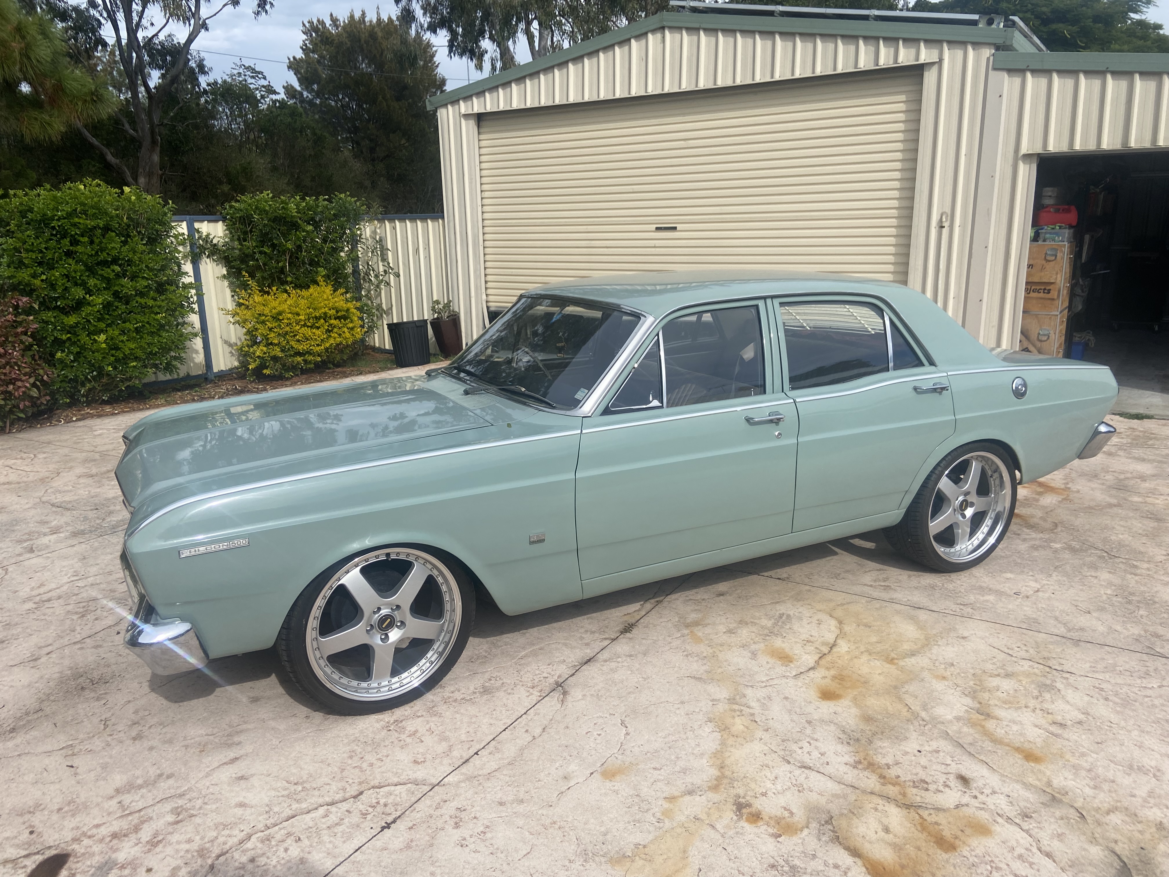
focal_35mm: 26
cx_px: 584
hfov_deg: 67.3
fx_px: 878
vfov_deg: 53.1
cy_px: 438
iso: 32
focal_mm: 4.25
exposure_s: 1/3205
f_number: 1.8
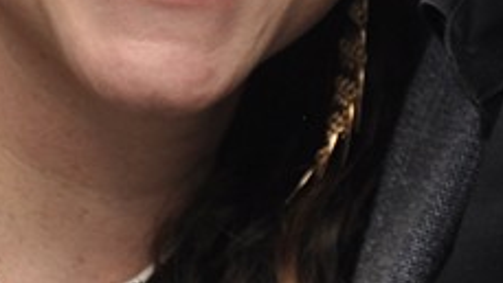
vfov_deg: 3.9
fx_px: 4113
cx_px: 206
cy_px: -213
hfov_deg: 7.0
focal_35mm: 308
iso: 400
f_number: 4.8
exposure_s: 1/60
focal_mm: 45
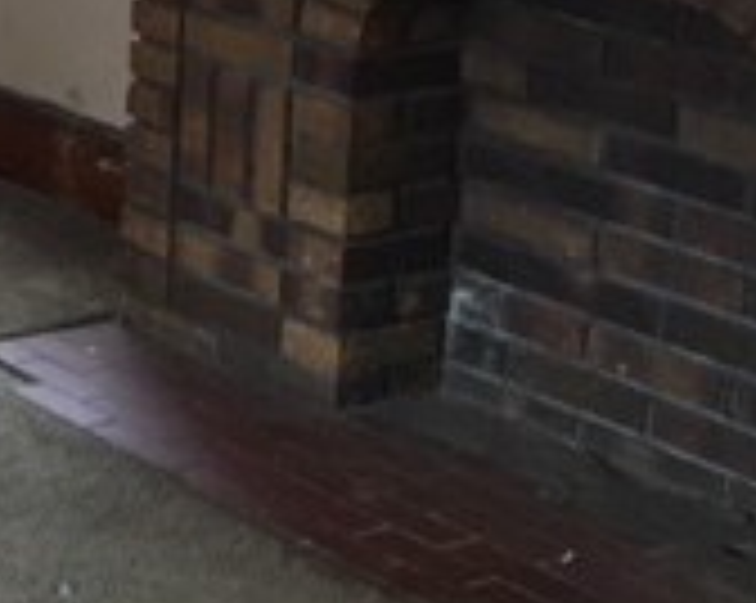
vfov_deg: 13.6
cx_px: -662
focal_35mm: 108
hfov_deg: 15.1
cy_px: -248
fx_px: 2414
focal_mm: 4.15
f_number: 2.2
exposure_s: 1/30
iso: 160
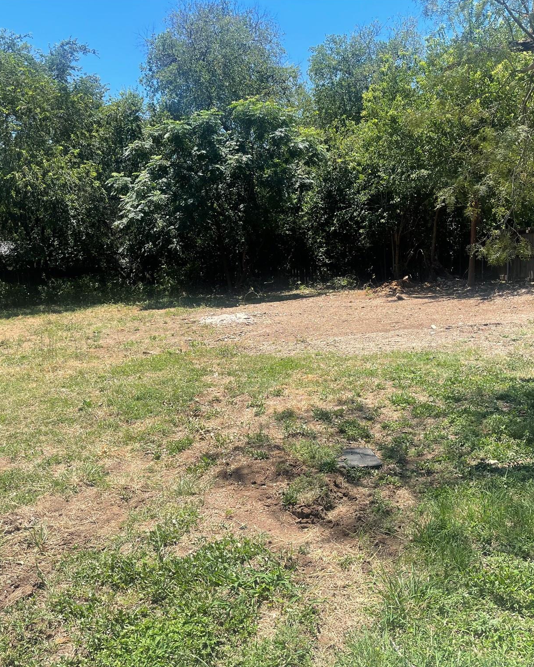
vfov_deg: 54.2
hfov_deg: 44.5
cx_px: 252
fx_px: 652
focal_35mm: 33
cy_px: 336
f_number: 1.6
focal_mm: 5.1
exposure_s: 1/1821
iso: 32
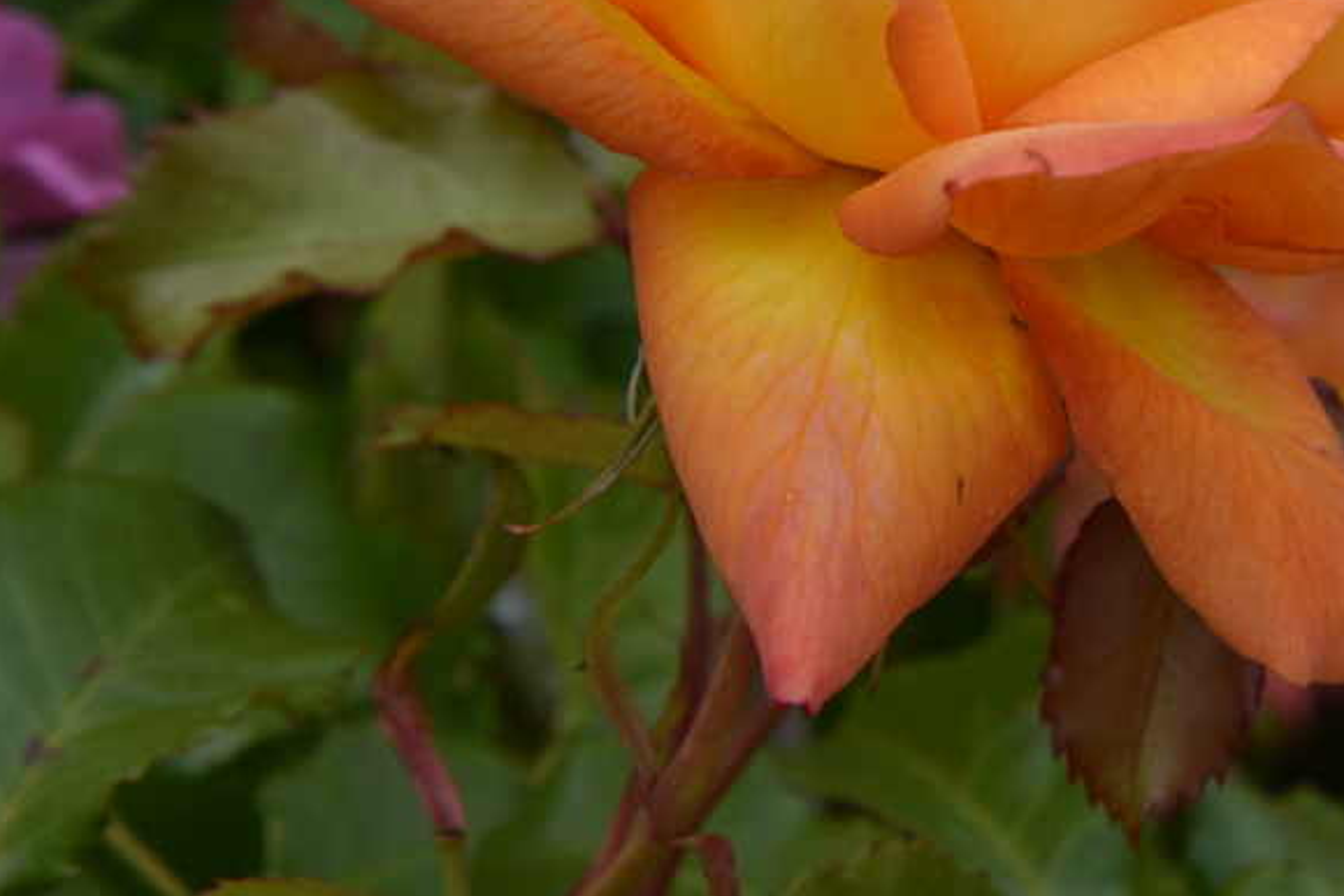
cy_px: 131
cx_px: 1309
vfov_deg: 7.4
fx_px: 6943
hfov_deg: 11.0
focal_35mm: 186
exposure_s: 1/60
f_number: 13
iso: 100
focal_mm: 92
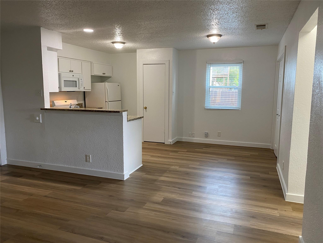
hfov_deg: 67.3
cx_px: 162
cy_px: 122
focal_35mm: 26
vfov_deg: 53.1
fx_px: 243
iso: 100
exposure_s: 1/60
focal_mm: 4.25
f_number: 1.8
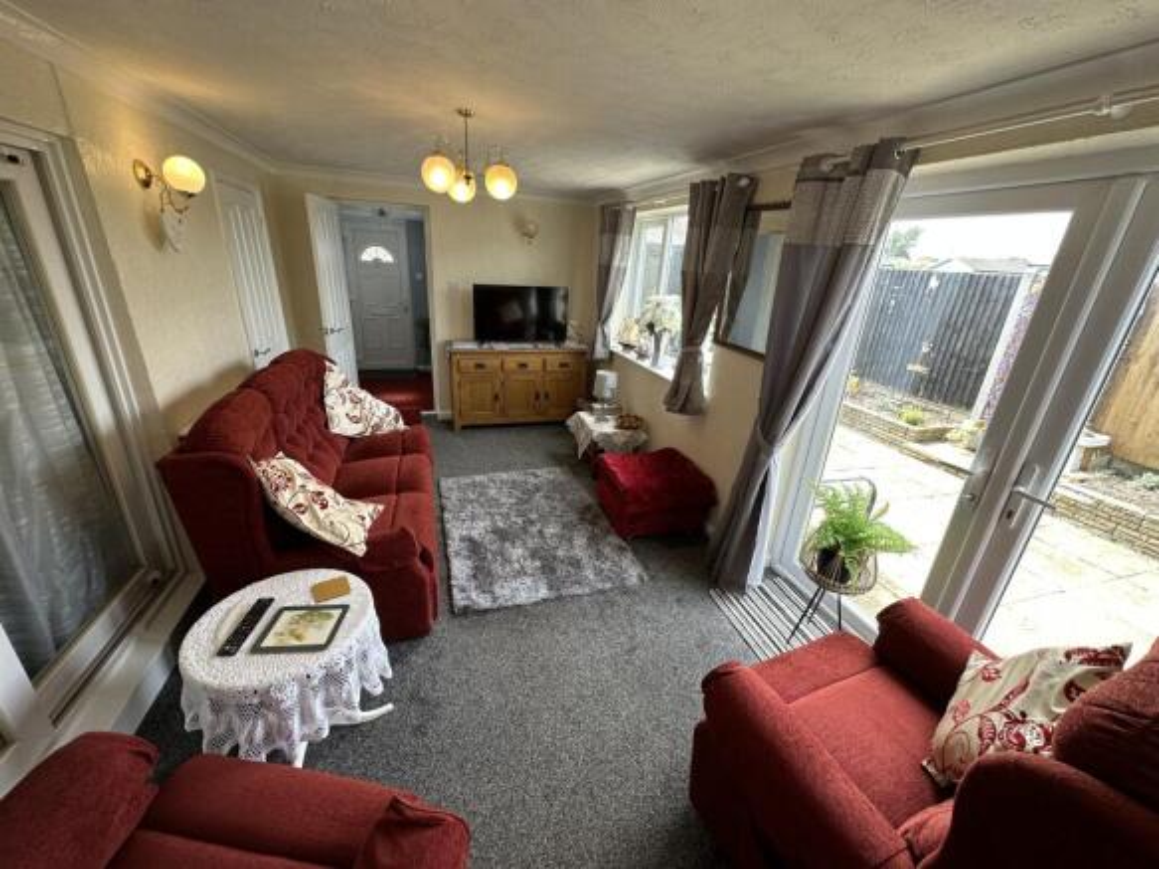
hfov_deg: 102.1
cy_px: 434
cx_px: 580
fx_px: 469
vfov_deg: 85.7
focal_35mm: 14
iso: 80
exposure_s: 1/100
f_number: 2.2
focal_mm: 2.22
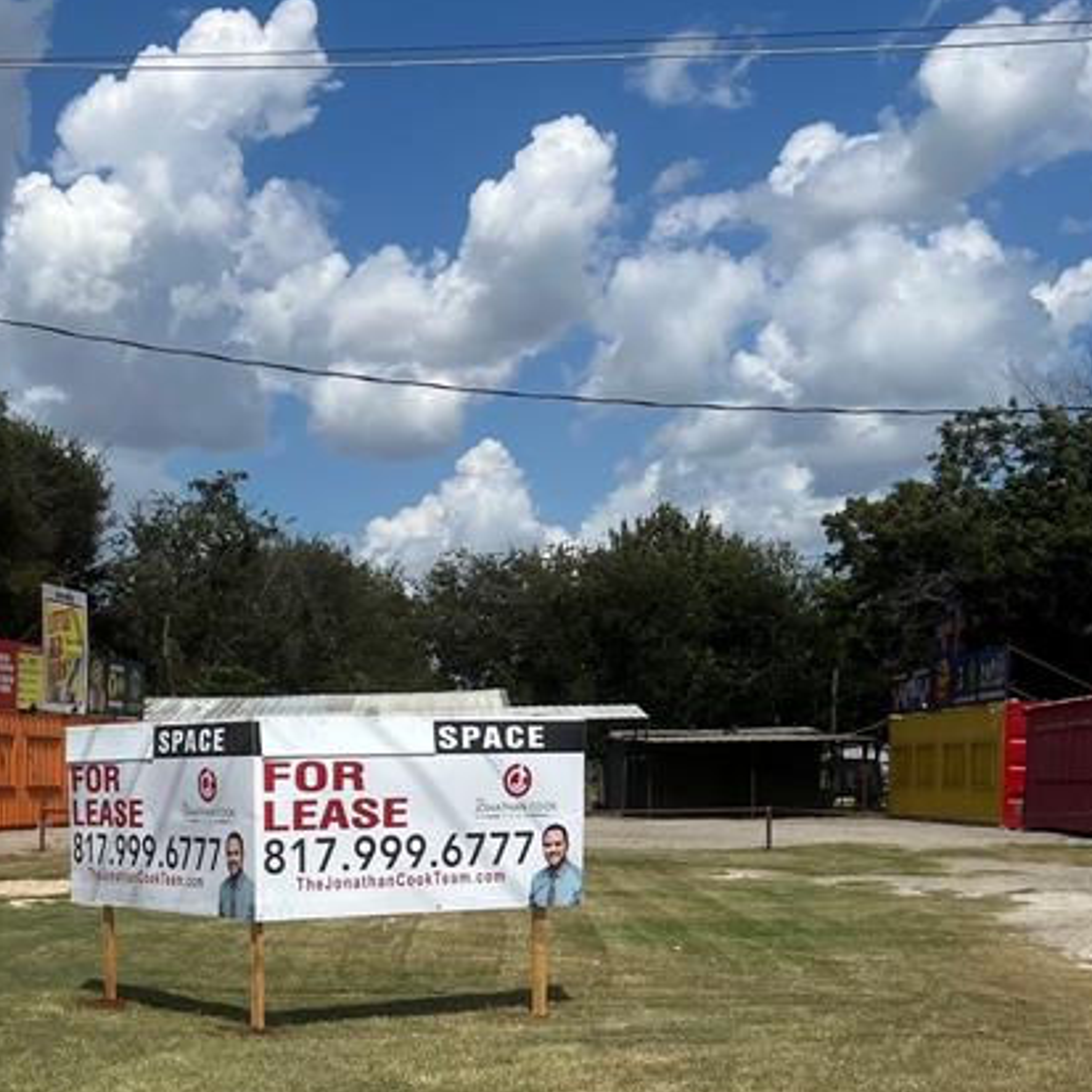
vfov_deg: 29.2
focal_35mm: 57
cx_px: 222
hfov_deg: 29.4
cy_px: 912
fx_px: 2034
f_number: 1.5
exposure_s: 1/8696
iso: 50
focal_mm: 5.7
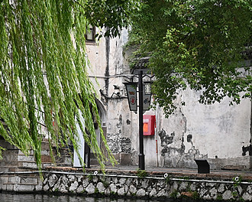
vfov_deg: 11.6
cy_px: 103
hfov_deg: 14.5
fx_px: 993
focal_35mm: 133
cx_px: 140
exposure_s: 1/250
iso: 280
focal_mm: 39
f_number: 5.6
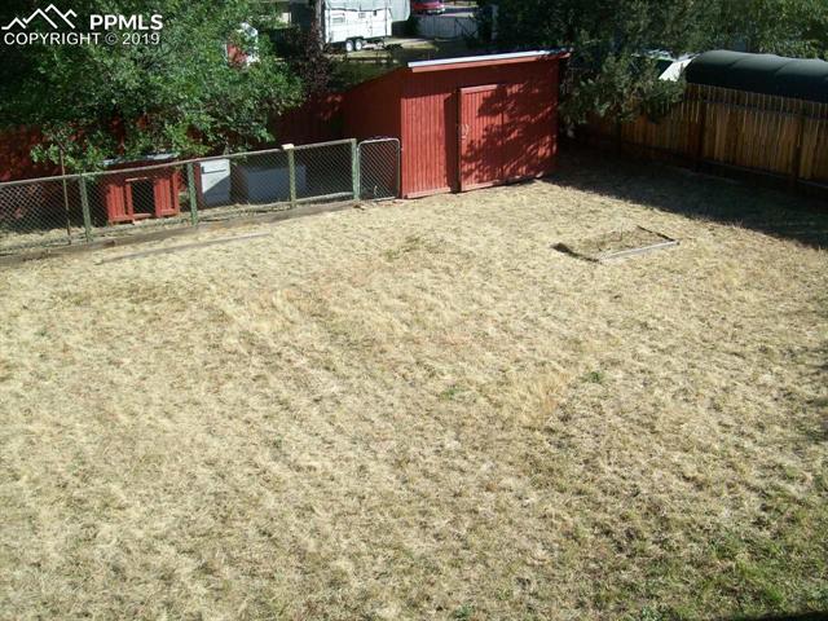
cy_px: 310
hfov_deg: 51.4
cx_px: 414
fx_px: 861
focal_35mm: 36
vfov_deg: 39.7
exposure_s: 1/351
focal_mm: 6
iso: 80
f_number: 4.8
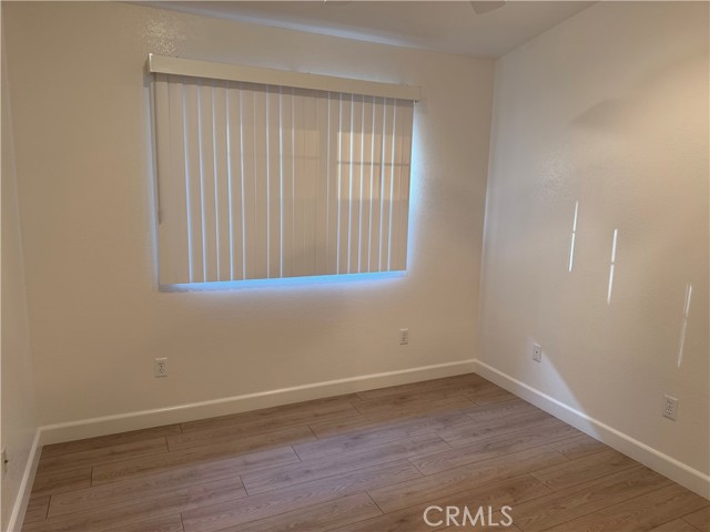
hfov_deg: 71.6
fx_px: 492
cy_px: 266
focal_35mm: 24
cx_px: 355
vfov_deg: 56.8
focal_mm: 6.76
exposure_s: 1/60
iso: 125
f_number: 1.78
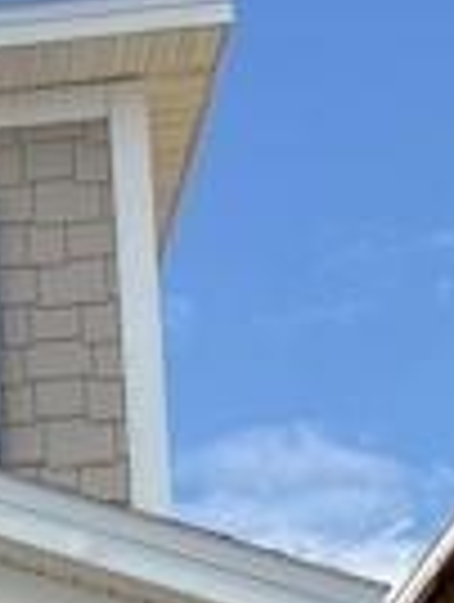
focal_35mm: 124
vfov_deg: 14.4
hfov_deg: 10.7
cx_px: -539
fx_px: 2162
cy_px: 1008
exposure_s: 1/3846
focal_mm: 4.25
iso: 32
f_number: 1.8
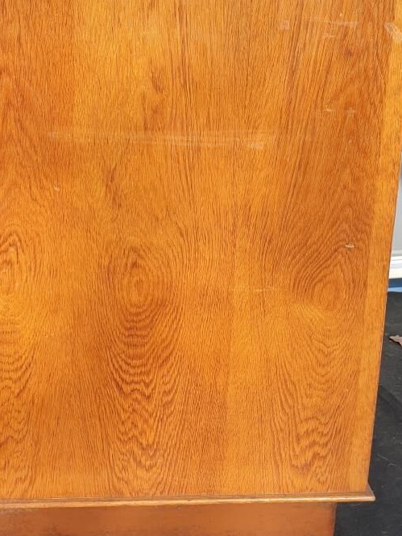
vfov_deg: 46.3
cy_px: 195
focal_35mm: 40
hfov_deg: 35.8
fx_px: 620
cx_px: 162
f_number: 2.4
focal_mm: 4.3
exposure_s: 1/174
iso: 50
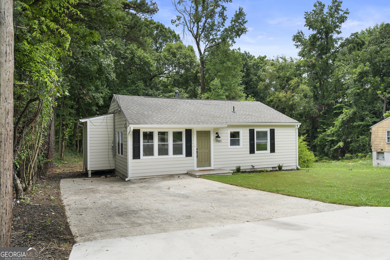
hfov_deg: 69.4
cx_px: 195
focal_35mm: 26
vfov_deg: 49.6
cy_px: 130
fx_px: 282
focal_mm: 26
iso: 100
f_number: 8
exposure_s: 1/40
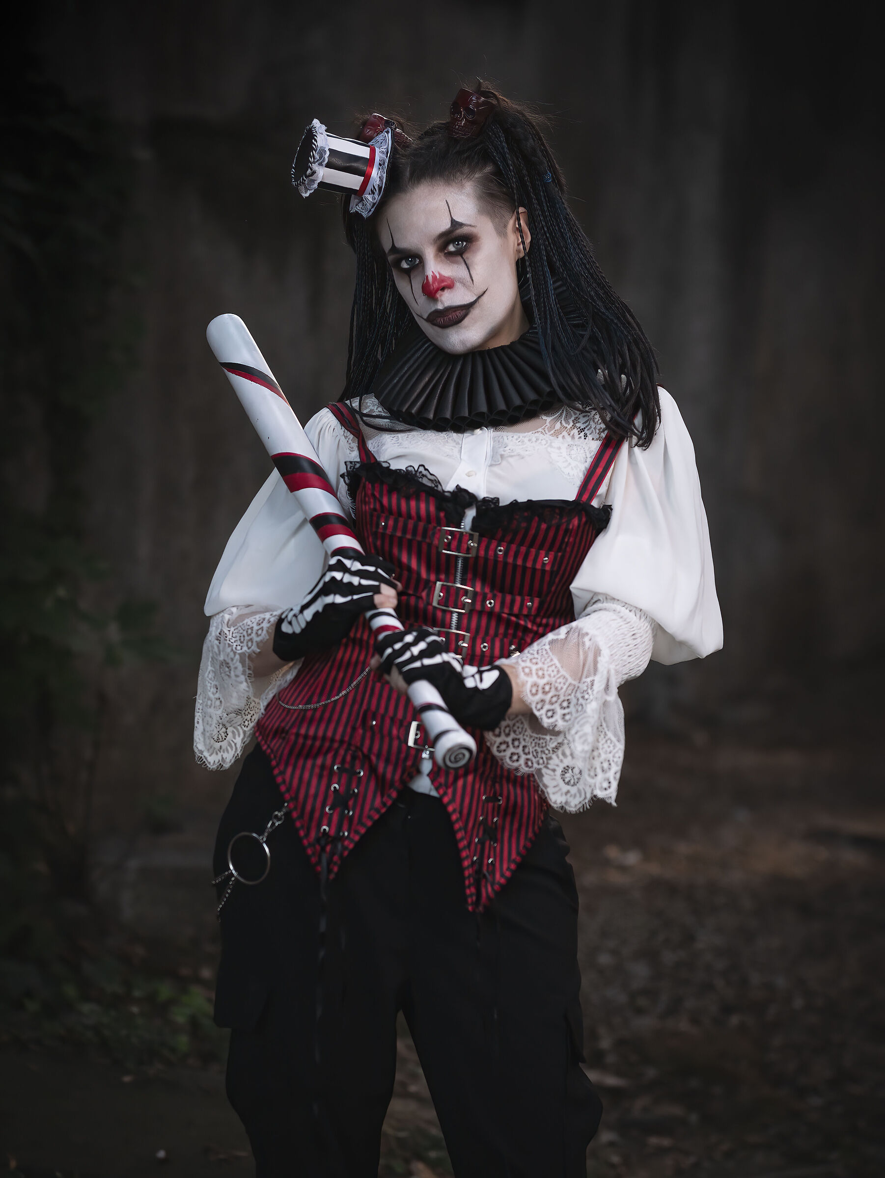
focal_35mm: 112
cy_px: 589
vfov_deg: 17.6
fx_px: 3815
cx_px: 442
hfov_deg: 13.2
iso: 200
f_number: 1.8
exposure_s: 1/640
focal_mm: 56
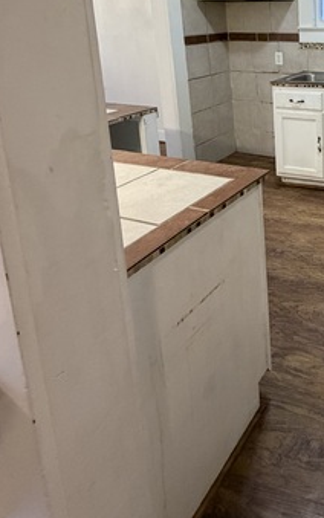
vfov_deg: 60.1
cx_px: 364
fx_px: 395
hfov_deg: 36.9
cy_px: 90
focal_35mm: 28
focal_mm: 2.22
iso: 400
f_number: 2.2
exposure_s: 1/60
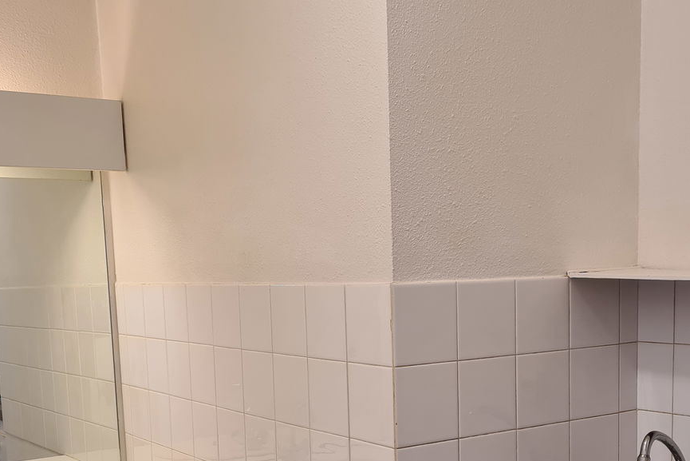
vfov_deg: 26.2
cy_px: 403
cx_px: 373
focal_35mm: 50
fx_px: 958
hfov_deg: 39.6
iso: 100
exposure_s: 1/50
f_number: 1.8
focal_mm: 5.4
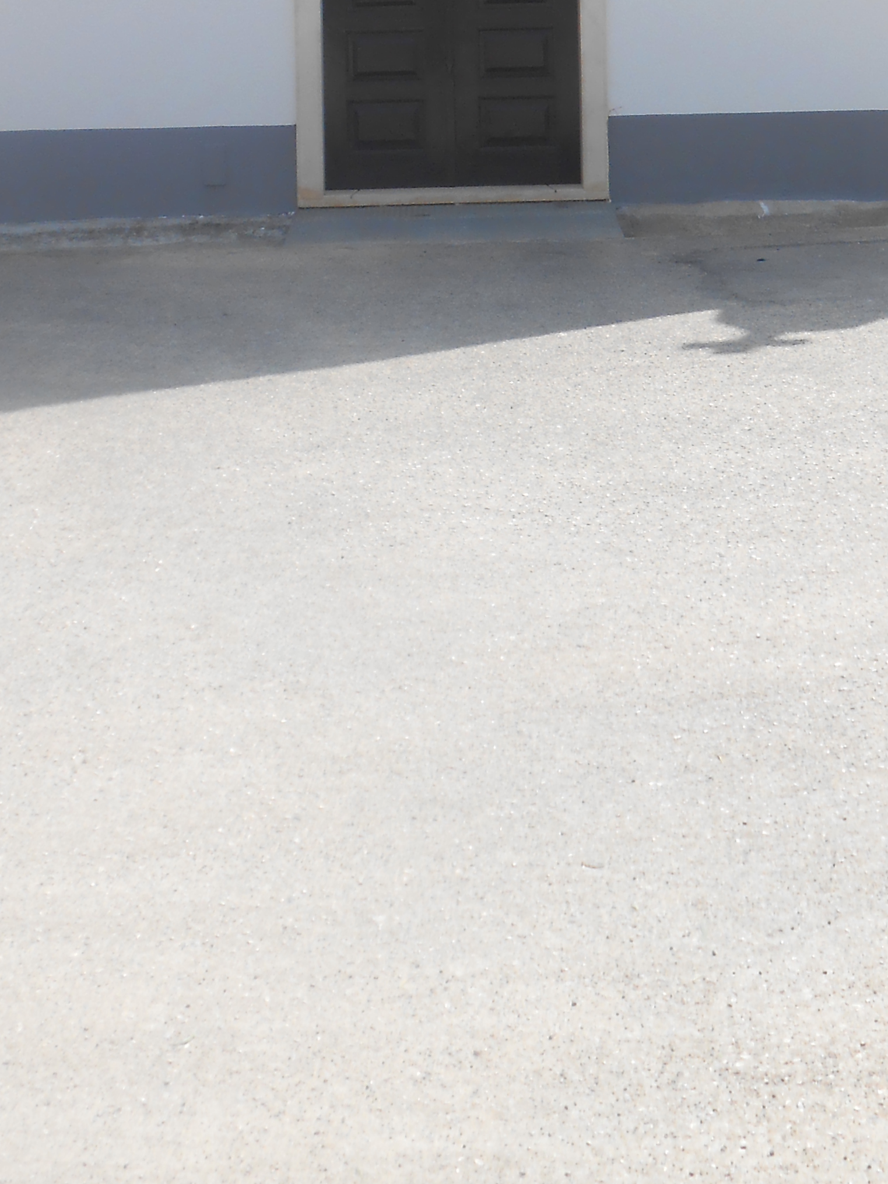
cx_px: 528
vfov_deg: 29.2
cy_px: -147
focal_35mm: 59
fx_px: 2018
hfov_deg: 24.8
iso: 80
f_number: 3.5
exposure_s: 1/500
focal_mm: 4.6
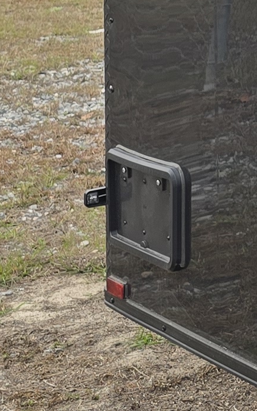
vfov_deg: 14.1
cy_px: -187
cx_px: 809
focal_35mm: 140
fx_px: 1571
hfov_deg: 7.9
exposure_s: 1/180
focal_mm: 6.3
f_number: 1.7
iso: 12
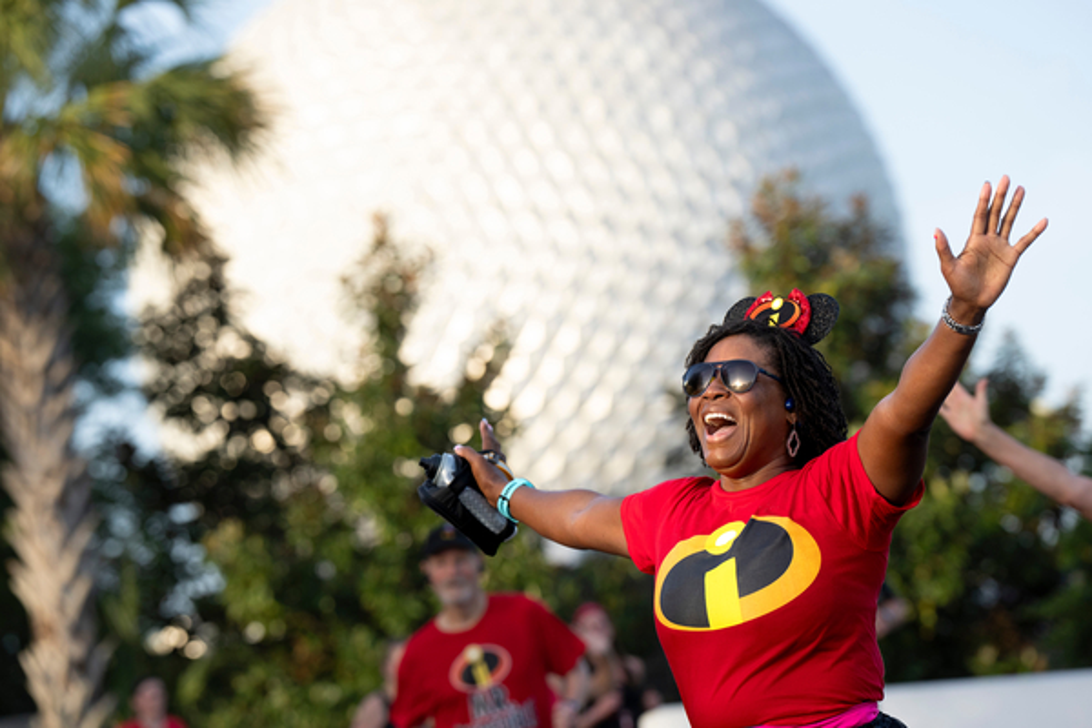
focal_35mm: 129
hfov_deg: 15.9
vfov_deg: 10.6
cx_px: 546
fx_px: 3913
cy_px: 364
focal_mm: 129
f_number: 4
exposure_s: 1/1250
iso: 500
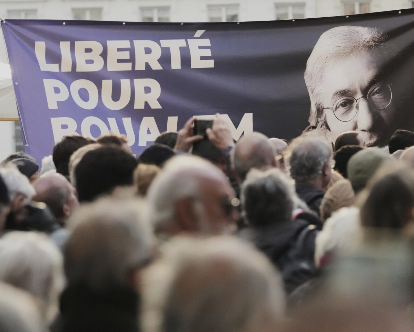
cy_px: 166
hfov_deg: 9.2
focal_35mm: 209
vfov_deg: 7.4
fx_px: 2561
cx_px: 247
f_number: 3.5
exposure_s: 1/12800
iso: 8000
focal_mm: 116
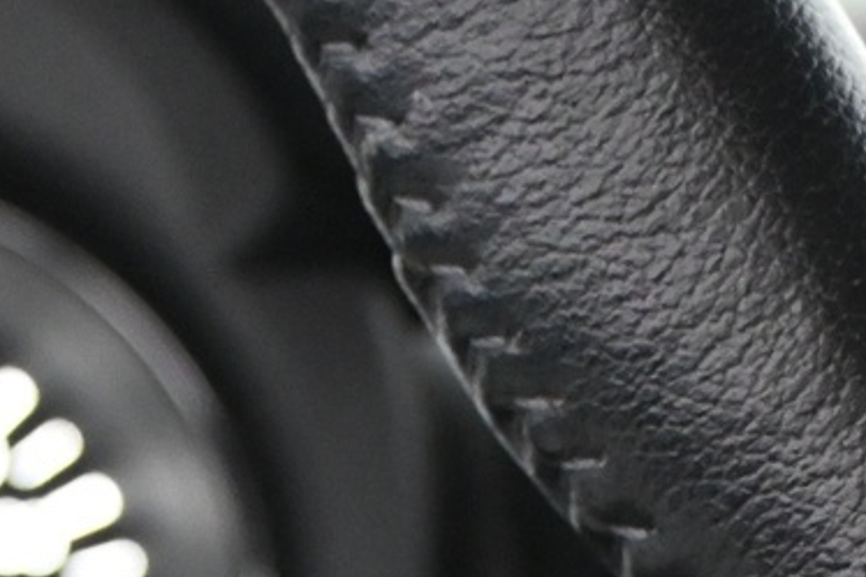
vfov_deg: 8.8
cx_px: 81
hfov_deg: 13.9
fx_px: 3516
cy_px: 1210
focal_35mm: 146
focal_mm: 22.5
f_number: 4
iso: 4500
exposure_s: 1/40
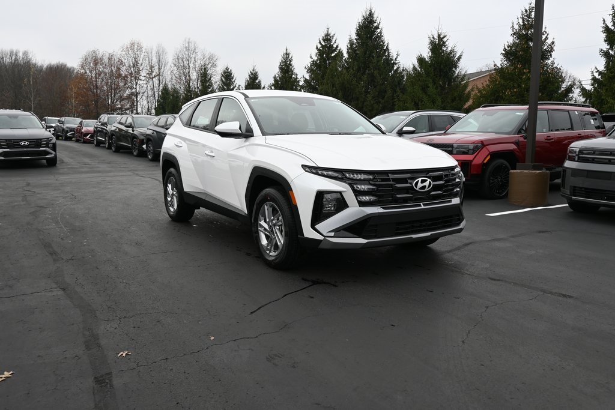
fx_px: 500
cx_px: 308
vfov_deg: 44.6
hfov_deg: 63.2
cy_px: 205
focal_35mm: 29
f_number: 5.6
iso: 140
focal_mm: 19.5
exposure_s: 1/250
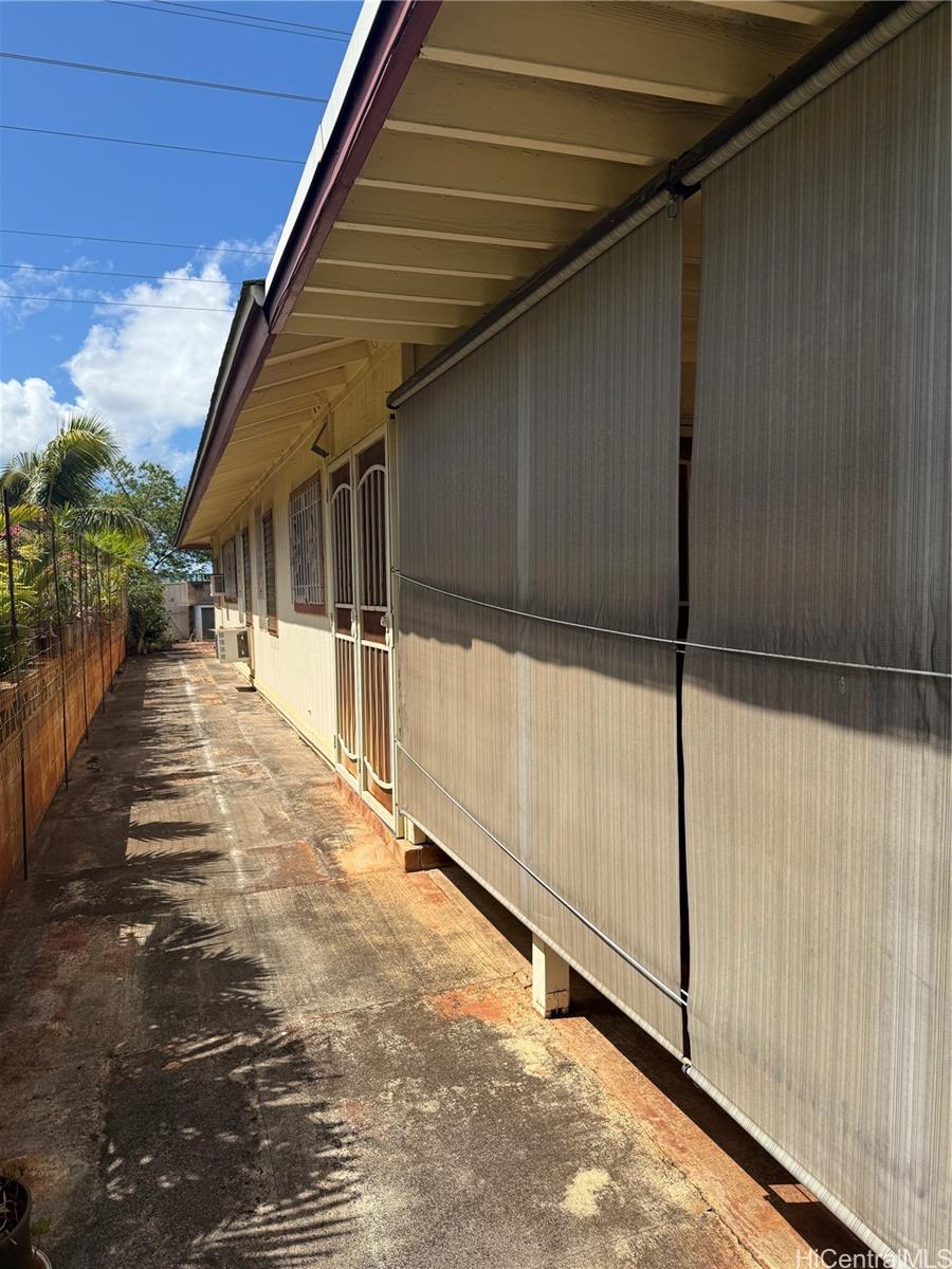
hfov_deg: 56.8
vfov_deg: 71.6
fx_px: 880
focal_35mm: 24
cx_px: 476
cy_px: 634
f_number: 1.78
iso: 80
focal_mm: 6.76
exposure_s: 1/4673
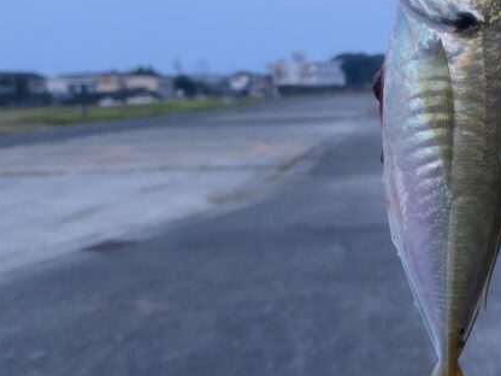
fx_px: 724
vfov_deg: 29.1
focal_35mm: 50
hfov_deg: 35.7
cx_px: 458
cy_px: 160
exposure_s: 1/91
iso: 125
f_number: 1.8
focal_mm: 4.25
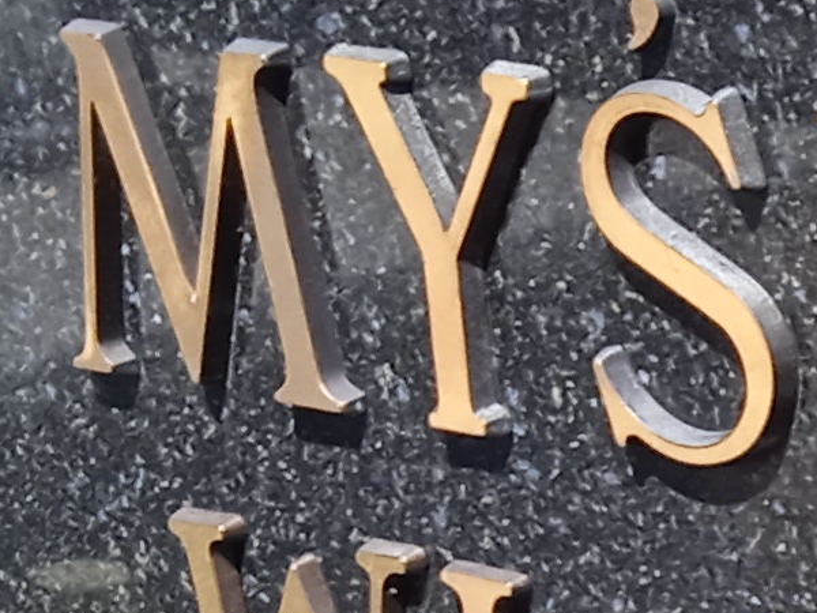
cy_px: 1222
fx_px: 4579
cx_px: 1590
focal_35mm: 194
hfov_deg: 9.6
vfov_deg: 7.4
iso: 100
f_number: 2.2
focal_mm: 3.43
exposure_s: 1/343
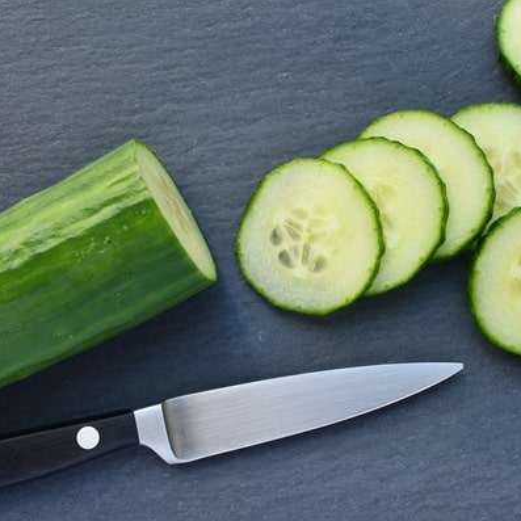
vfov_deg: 22.5
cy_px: 260
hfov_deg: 22.4
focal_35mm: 77
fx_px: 1311
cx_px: 350
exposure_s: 1/10
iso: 100
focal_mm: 40
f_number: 8
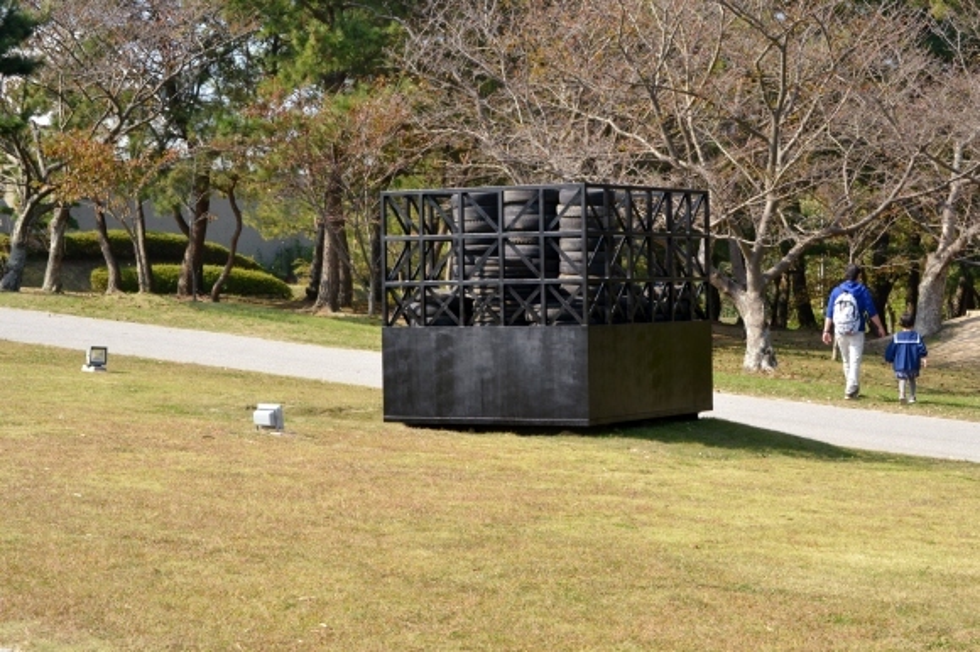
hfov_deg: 24.6
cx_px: 490
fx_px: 2244
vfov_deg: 16.5
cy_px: 326
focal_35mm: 82
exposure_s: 1/200
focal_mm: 55
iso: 400
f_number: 11
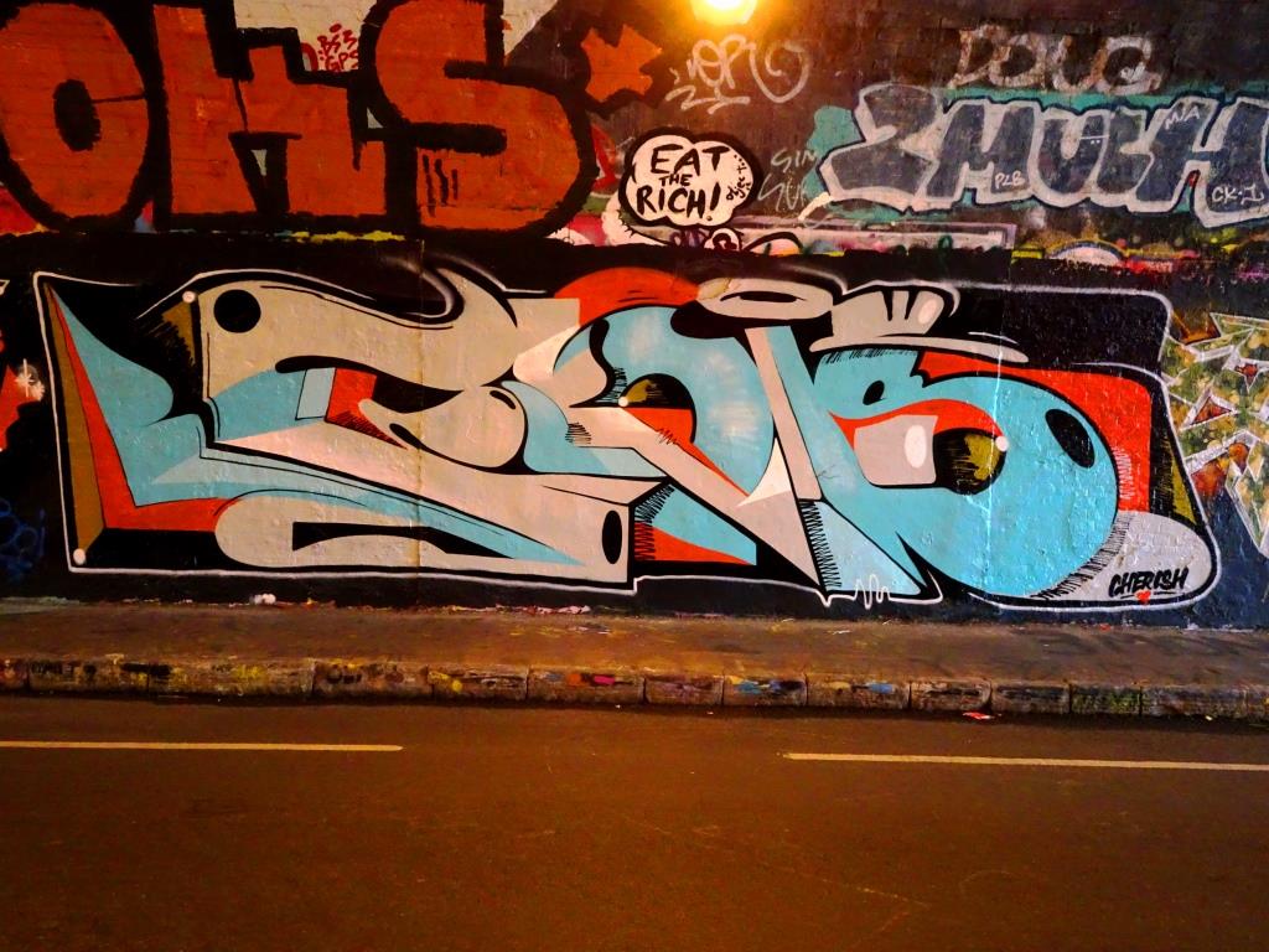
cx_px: 634
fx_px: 1100
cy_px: 476
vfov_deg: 46.8
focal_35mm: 30
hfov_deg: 60.0
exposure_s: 1/30
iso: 800
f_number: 4
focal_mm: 5.09
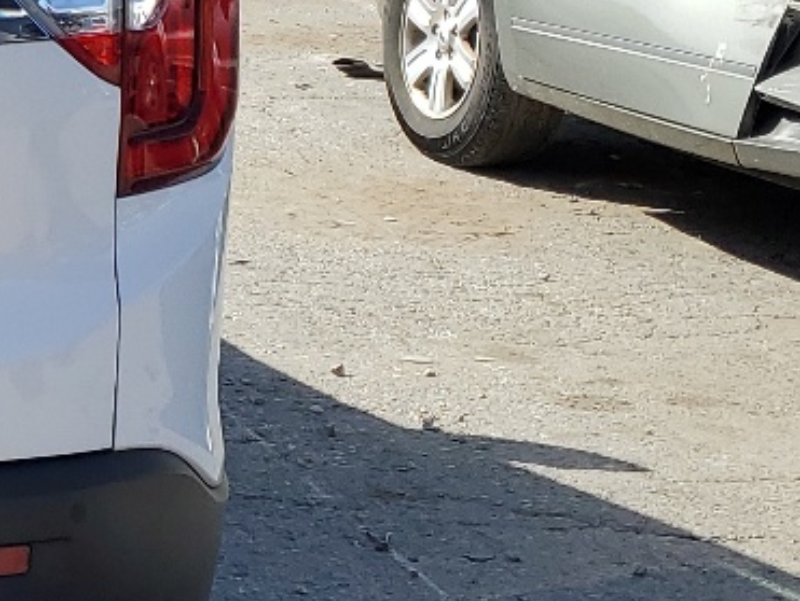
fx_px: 2591
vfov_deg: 13.2
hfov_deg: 15.7
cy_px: 390
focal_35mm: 112
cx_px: -513
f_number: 1.5
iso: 50
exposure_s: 1/2000
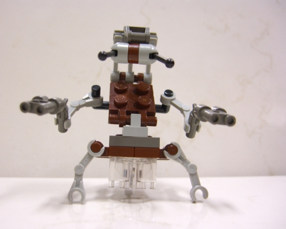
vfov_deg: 37.3
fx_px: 339
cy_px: 114
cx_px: 133
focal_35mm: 40
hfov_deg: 45.8
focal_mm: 7.9
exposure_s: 1/8
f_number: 2.8
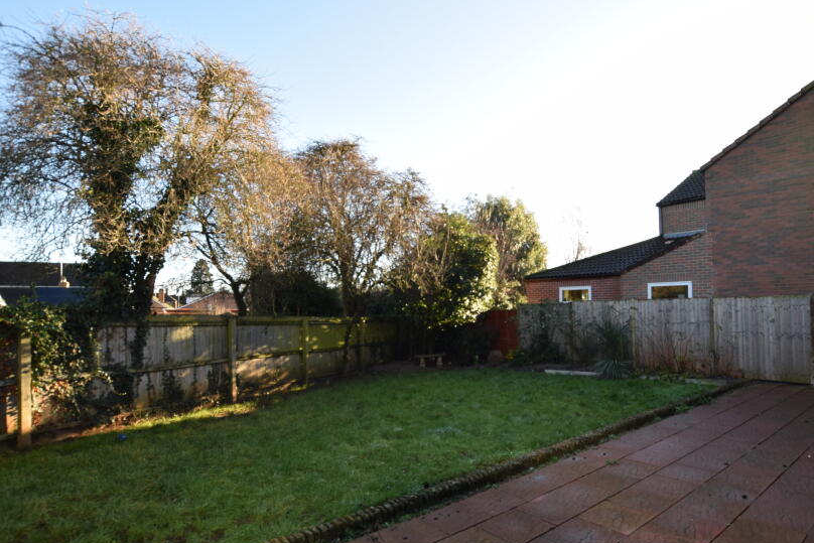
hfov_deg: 86.6
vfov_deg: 64.5
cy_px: 295
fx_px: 430
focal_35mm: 19
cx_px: 451
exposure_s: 1/125
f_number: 5.6
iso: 160
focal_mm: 10
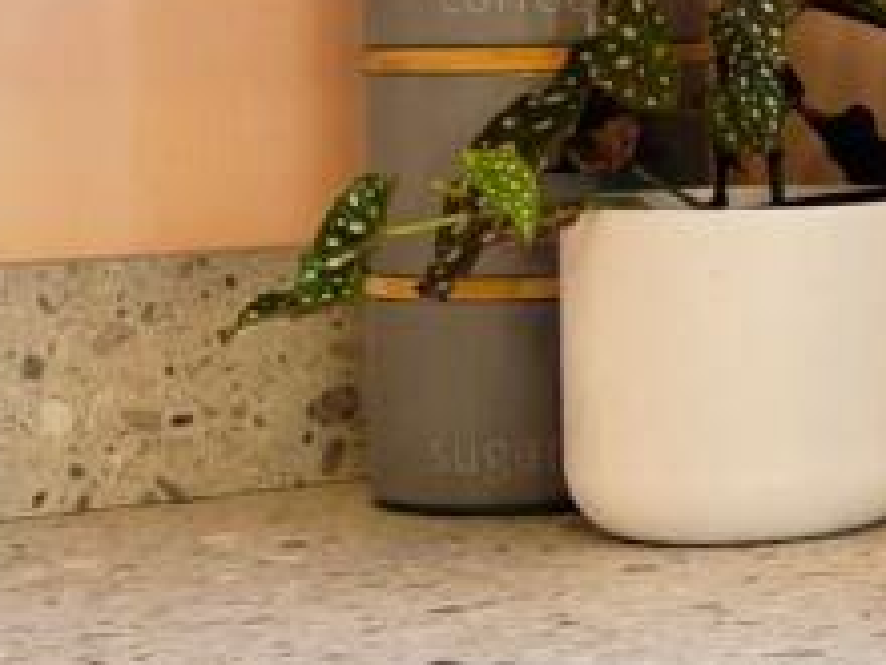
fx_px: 3097
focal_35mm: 121
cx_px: 1869
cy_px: 79
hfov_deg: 13.5
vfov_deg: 12.2
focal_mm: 5.96
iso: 40
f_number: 1.6
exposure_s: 1/121
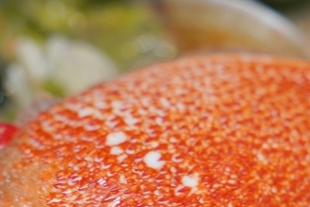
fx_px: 2368
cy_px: 207
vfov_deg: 5.0
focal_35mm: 275
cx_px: 203
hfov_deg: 7.5
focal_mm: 75
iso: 200
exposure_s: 1/80
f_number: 4
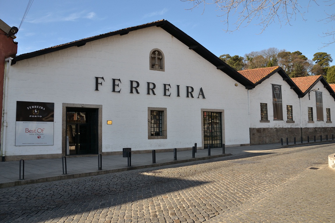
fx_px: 251
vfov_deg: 47.9
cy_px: 112
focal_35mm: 27
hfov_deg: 67.4
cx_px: 168
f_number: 6.3
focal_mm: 18
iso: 200
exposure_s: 1/400
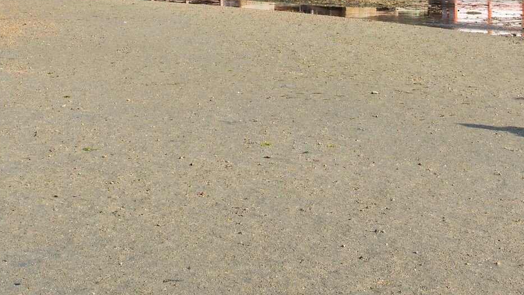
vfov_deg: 12.3
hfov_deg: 22.6
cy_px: -142
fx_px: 1306
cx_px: 198
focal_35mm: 94
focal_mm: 35
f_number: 14
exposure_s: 1/80
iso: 80
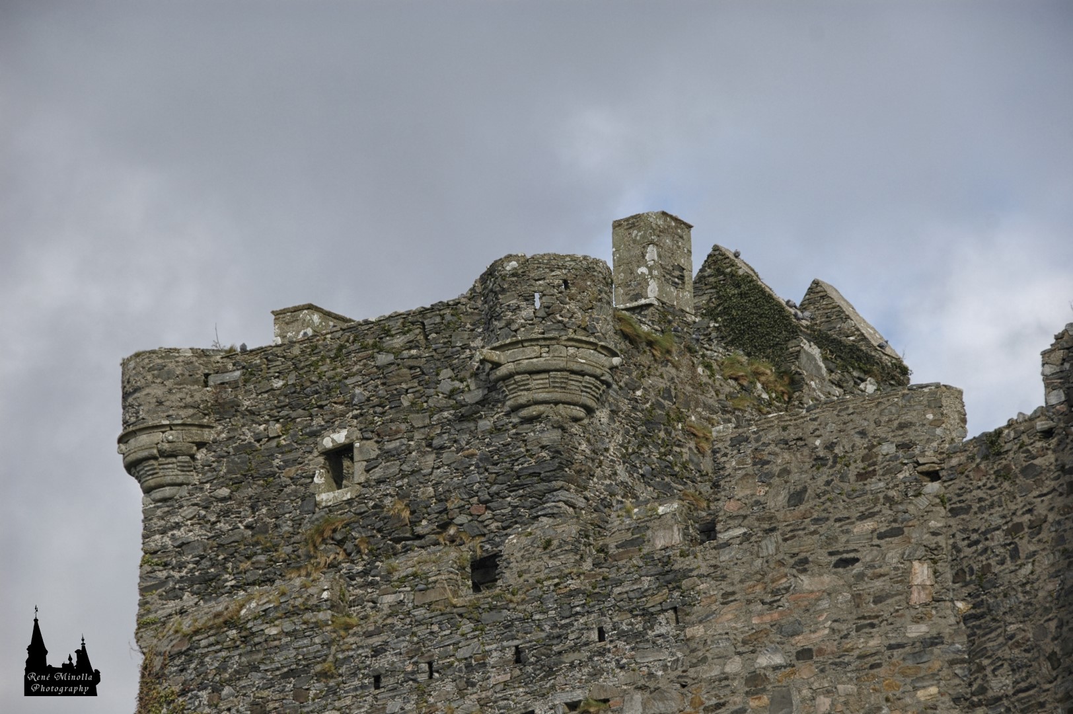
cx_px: 536
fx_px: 4690
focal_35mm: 158
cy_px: 357
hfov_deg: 13.1
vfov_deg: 8.7
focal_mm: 105
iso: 200
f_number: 6.3
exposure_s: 1/640
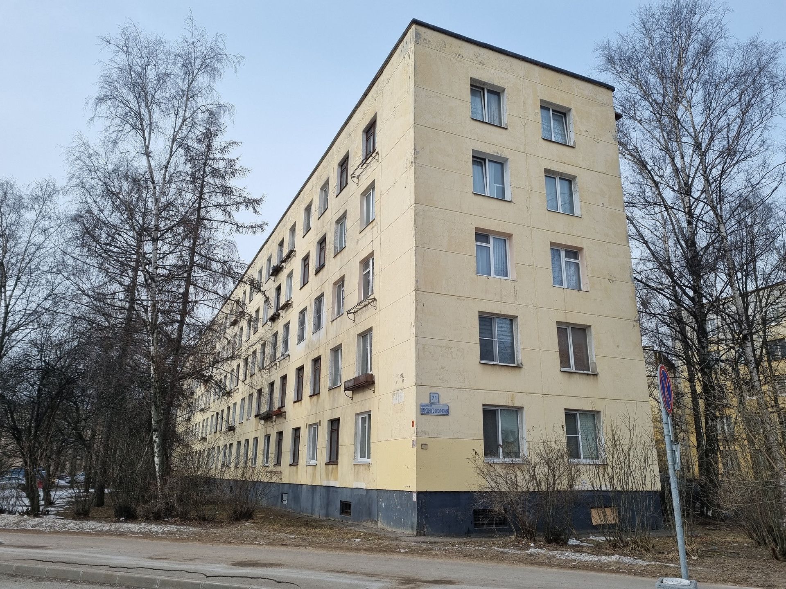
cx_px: 393
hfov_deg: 67.3
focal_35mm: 26
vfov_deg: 53.1
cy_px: 294
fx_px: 590
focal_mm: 5.4
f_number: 1.8
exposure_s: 1/2008
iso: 50
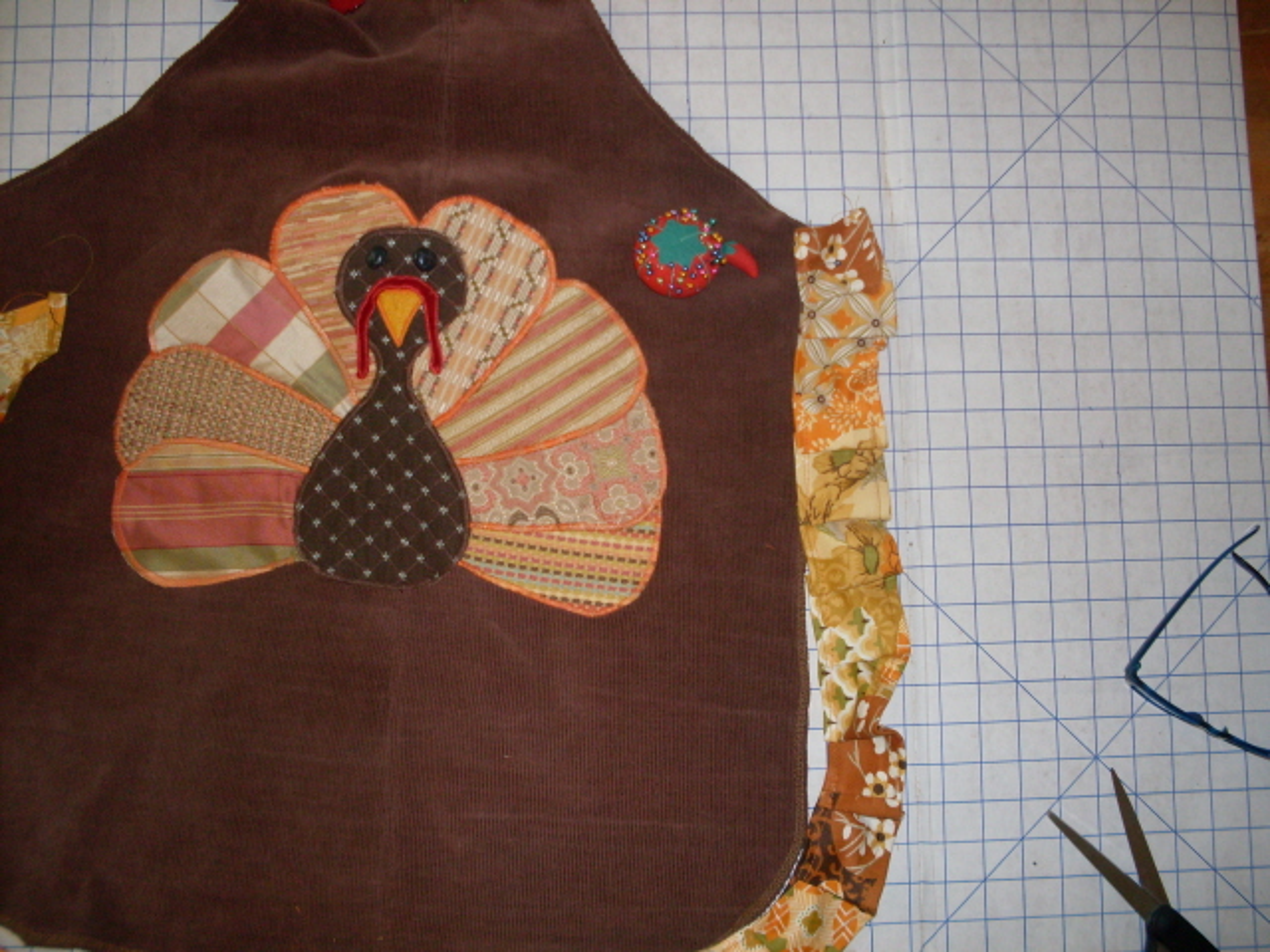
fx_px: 1394
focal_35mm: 38
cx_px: 635
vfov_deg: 37.7
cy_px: 476
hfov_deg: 49.0
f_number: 2.8
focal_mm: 6.3
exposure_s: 1/45
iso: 100
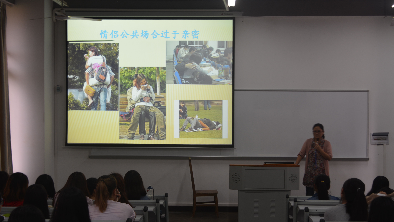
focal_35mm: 58
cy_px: 129
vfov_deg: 20.7
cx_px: 218
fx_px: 606
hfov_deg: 36.0
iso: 100
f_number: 5.6
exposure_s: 1/13
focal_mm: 32
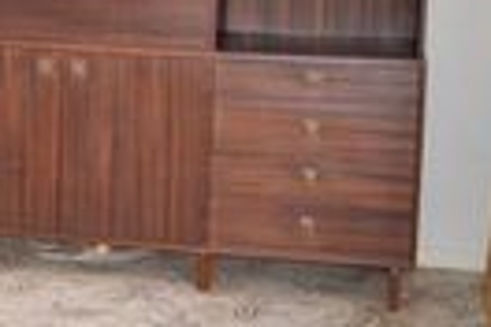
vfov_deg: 12.6
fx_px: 1459
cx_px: -86
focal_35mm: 107
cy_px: -13
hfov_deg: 18.2
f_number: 5.6
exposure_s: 1/60
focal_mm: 20
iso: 3200
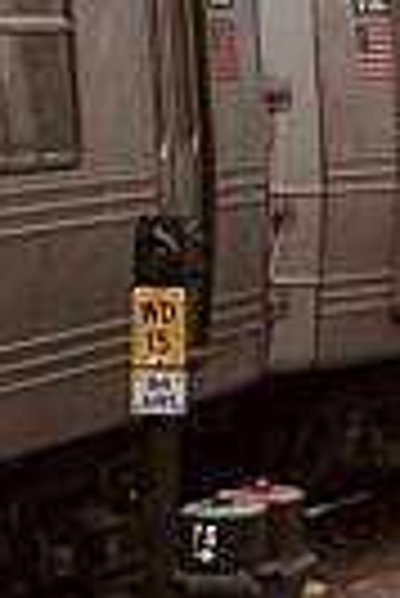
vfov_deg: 6.5
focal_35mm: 315
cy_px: -22
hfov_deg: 4.4
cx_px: 555
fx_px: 5236
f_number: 3.7
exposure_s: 1/250
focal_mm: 9.1
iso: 50
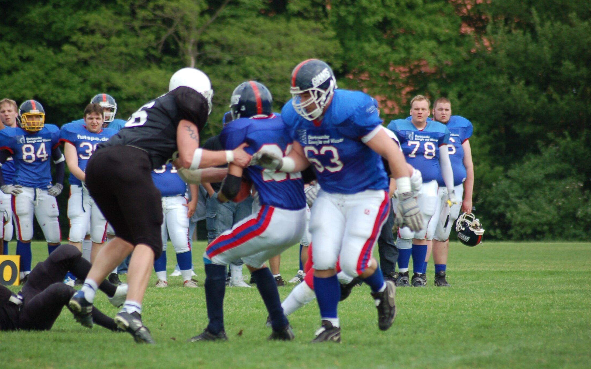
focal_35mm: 337
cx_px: 295
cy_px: 187
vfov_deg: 3.9
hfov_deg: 6.2
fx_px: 5428
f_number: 5.3
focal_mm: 220
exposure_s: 1/800
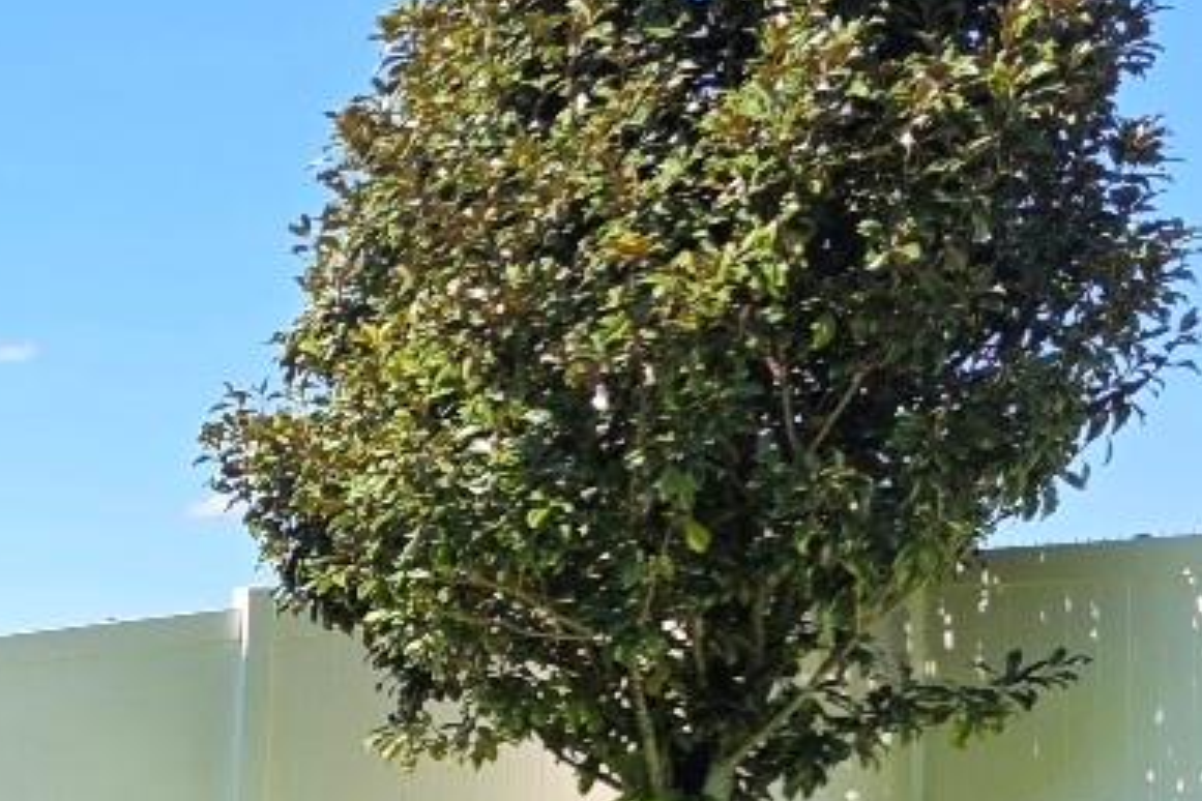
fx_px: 3305
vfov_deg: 13.3
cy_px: 1034
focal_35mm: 99
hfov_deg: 15.9
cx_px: -1242
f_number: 1.7
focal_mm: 6.3
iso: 80
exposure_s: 1/3333
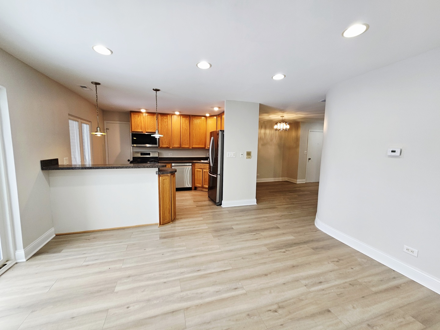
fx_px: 165
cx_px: 220
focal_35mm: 13
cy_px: 165
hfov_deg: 106.2
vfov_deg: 89.9
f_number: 2.2
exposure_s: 1/60.2
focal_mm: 2.2
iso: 80
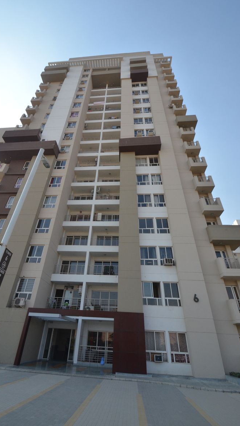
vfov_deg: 99.4
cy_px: 211
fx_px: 181
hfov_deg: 66.9
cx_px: 105
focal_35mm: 16
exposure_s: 1/640
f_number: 13
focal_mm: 10
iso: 800
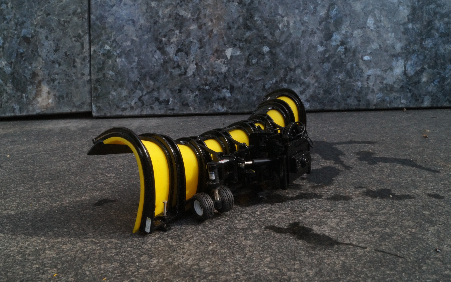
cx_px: 227
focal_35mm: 37
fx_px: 455
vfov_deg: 34.4
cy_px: 137
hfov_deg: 52.7
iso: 1600
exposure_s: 1/60
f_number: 22
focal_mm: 24
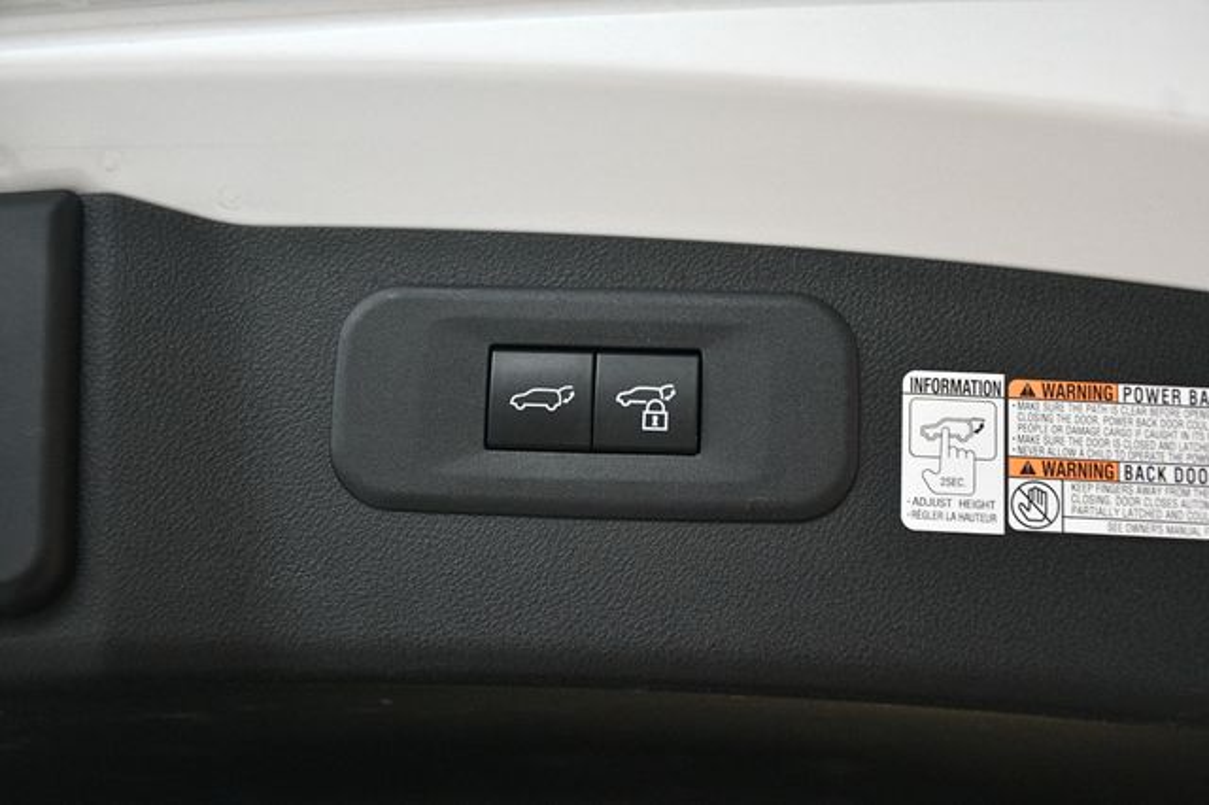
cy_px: 402
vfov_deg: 28.0
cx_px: 604
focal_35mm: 48
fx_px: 1611
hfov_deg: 41.1
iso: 3200
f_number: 4
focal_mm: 32
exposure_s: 1/80
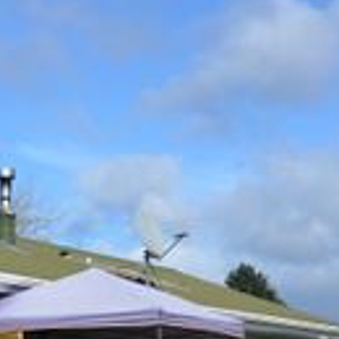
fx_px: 1330
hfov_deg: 14.0
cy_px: 374
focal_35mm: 120
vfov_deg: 14.2
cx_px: -81
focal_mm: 26
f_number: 9
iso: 100
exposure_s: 1/320
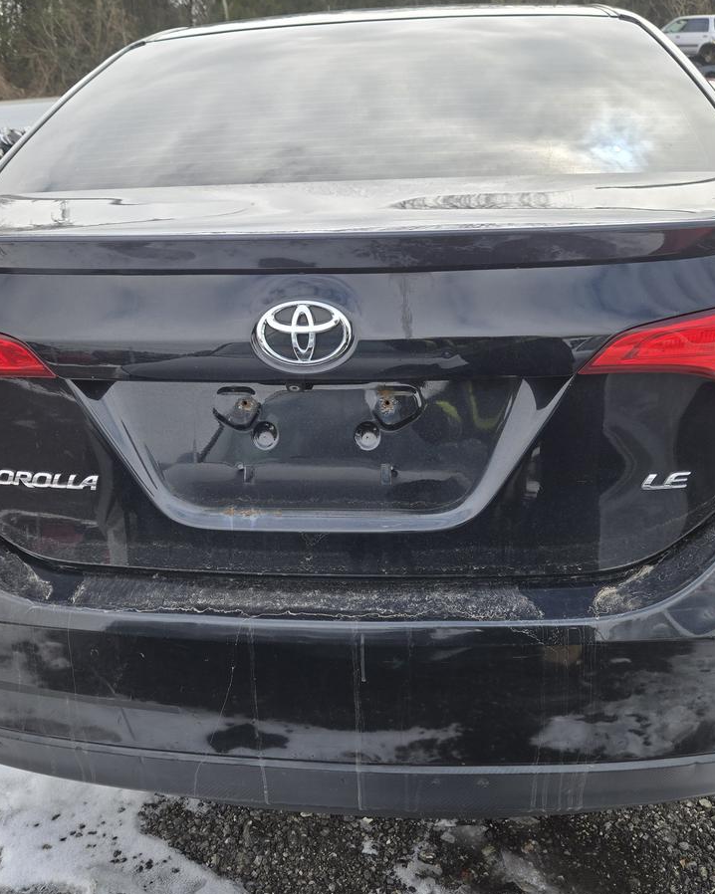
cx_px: 346
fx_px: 847
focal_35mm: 32
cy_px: 438
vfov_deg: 55.7
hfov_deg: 45.8
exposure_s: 1/907
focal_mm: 5.4
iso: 25
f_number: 1.8
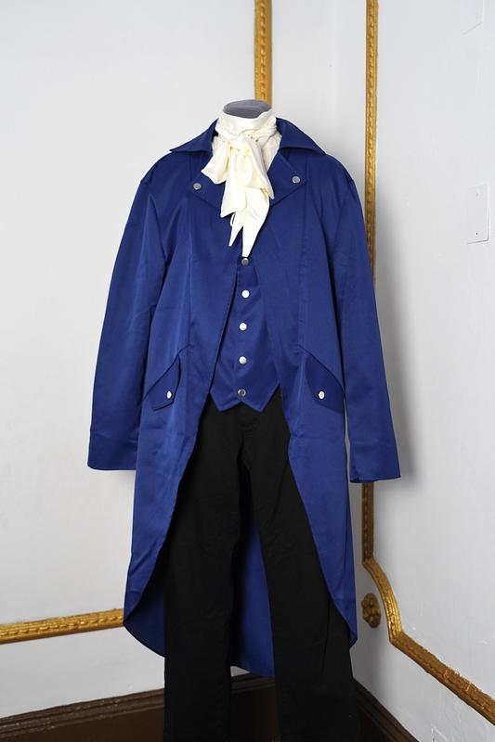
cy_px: 371
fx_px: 743
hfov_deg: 36.9
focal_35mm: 36
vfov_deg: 53.1
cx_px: 248
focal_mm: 36
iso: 1600
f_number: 5
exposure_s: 1/125
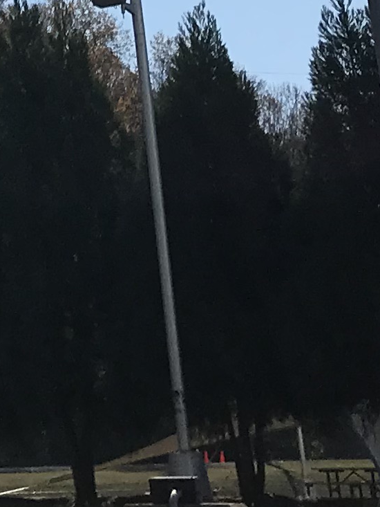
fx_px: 2253
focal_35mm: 154
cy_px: -531
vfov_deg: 11.5
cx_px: -362
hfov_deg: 9.1
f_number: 1.8
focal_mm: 3.99
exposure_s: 1/6410
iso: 20
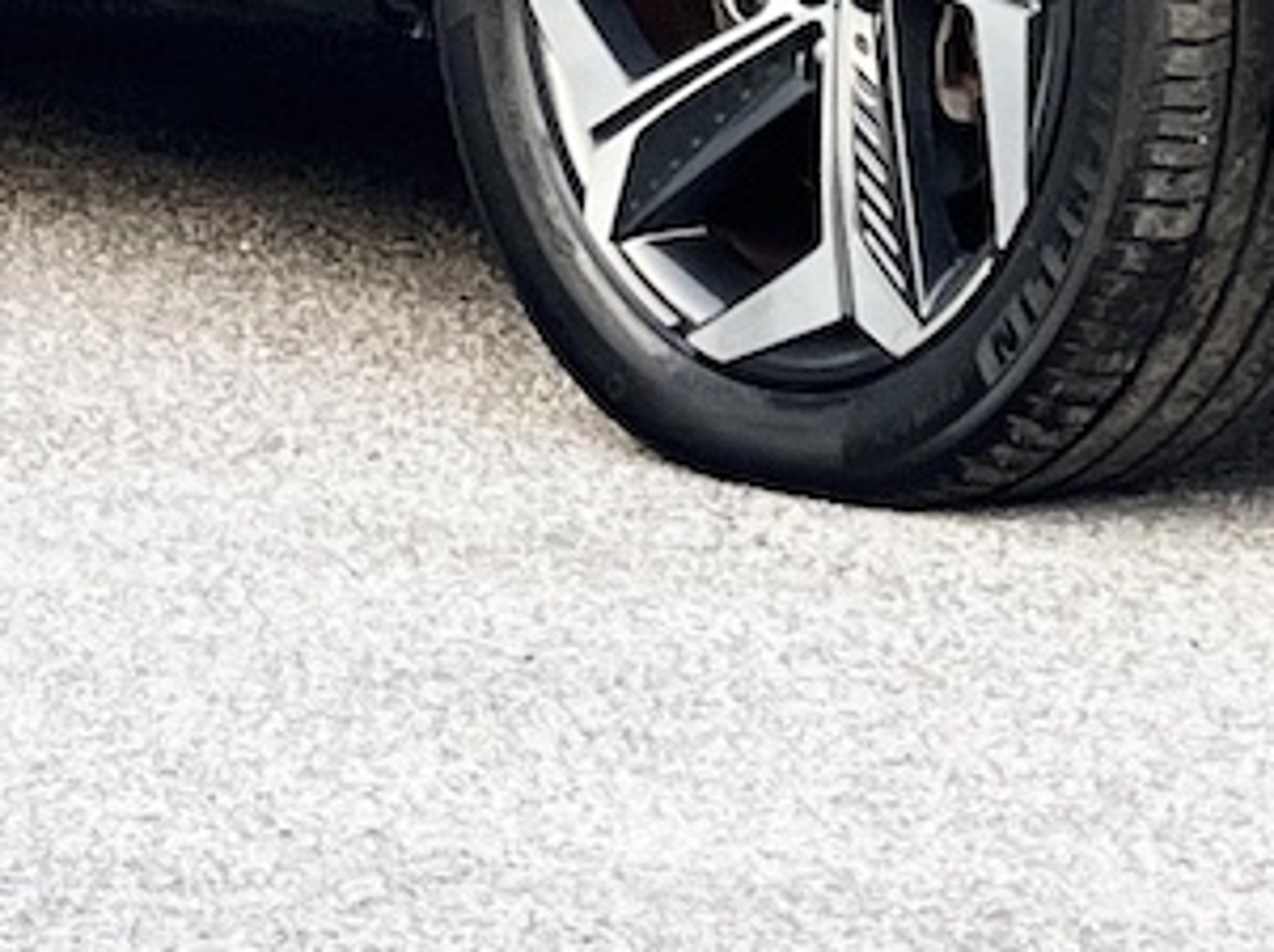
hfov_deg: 6.0
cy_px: -726
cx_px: 768
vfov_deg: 4.4
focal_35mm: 332
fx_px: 12204
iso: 50
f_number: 2.2
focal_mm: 7.5
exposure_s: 1/121
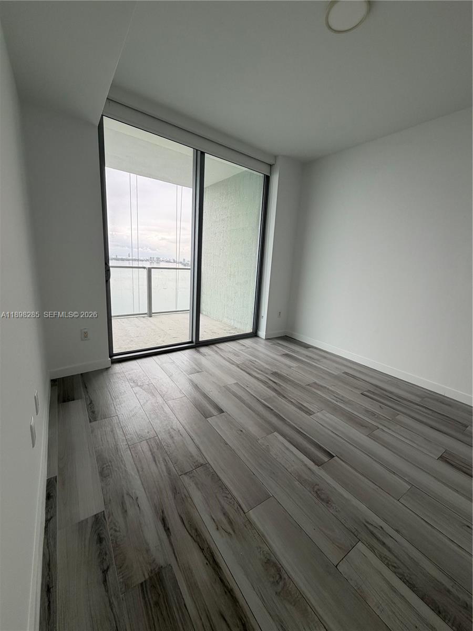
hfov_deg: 85.7
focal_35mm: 14
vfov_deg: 102.1
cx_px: 236
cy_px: 316
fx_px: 255
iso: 50
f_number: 2.2
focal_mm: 2.22
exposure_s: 1/152
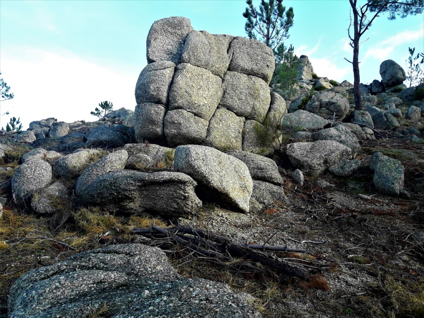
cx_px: 212
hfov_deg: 63.4
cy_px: 159
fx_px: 343
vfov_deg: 49.7
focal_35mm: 28
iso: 40
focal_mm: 3.7
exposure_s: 1/314
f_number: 1.9
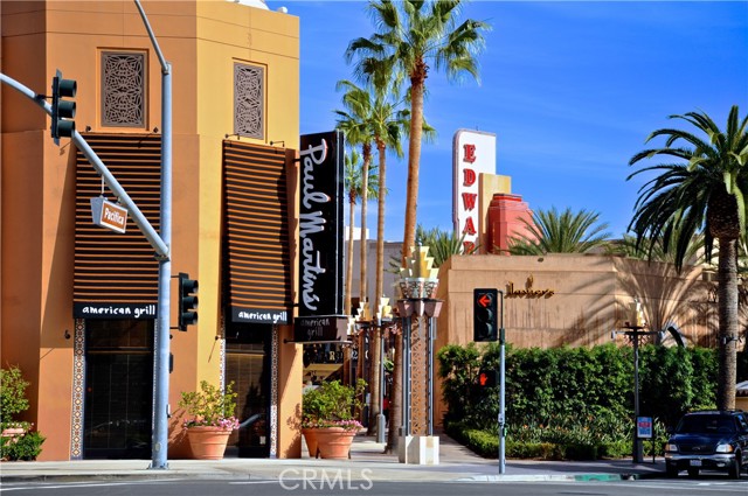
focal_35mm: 99
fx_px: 2054
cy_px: 248
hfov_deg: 20.6
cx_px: 374
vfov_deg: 13.8
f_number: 6.3
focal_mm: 66
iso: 200
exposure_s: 1/640
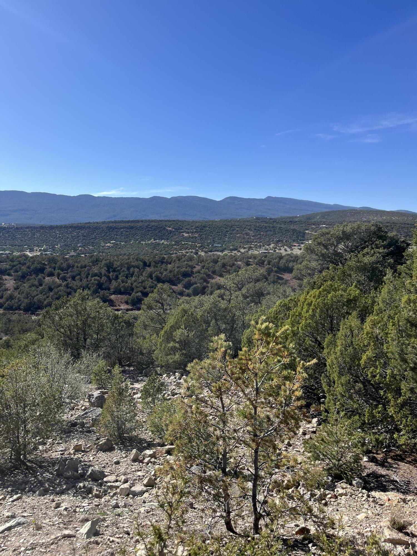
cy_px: 278
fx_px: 418
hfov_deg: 53.1
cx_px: 208
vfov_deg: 67.3
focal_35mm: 26
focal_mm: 5.1
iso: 50
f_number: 1.6
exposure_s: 1/3311
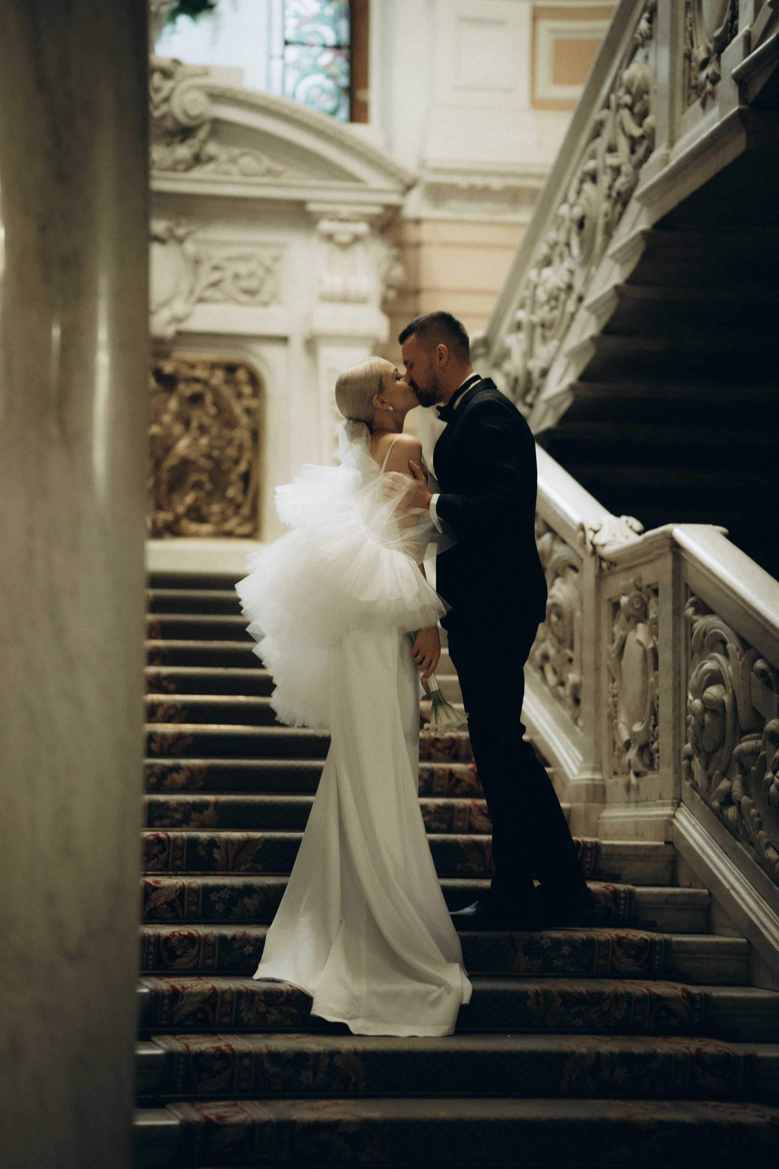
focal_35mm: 85
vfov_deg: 23.9
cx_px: 390
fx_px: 2759
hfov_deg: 16.1
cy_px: 584
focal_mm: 85
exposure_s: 1/125
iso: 400
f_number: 1.6
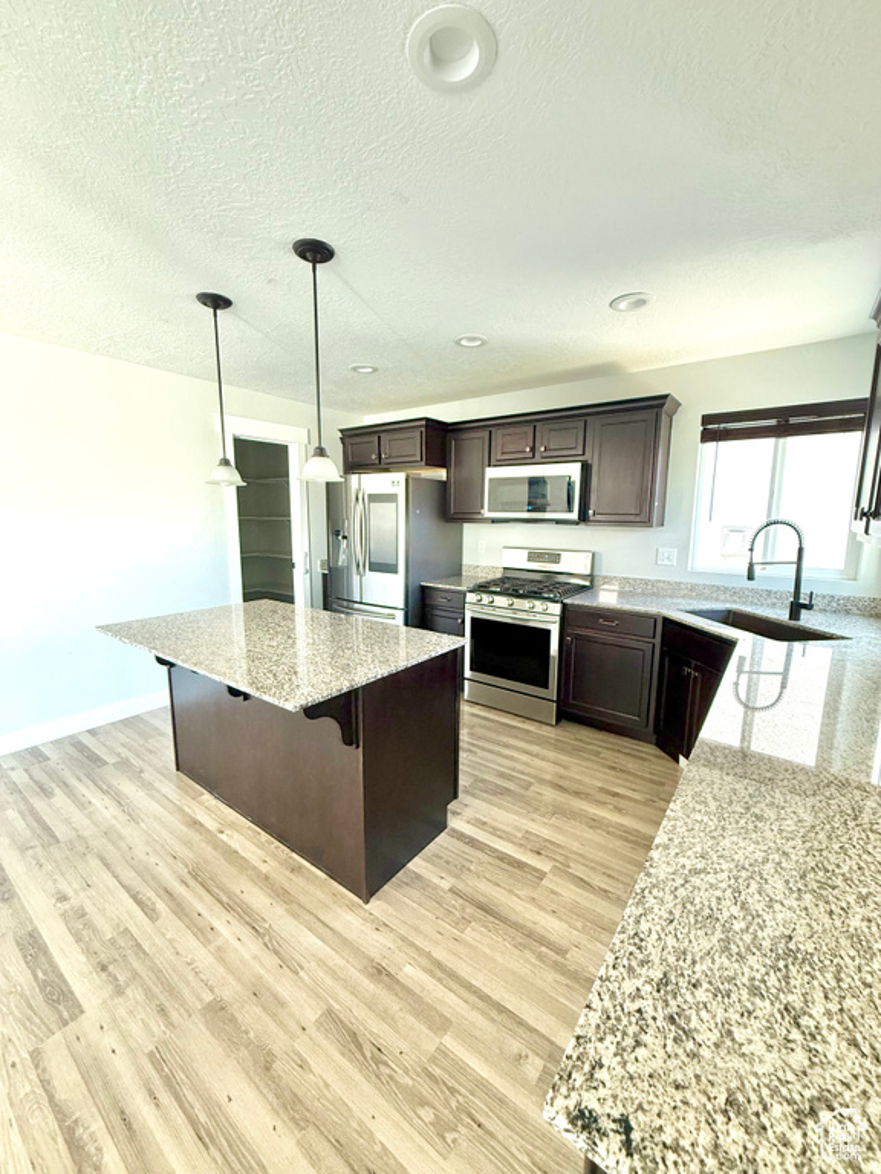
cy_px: 587
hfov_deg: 85.7
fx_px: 475
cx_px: 440
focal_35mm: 14
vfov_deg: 102.1
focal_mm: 2.22
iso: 400
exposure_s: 1/60
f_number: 2.2
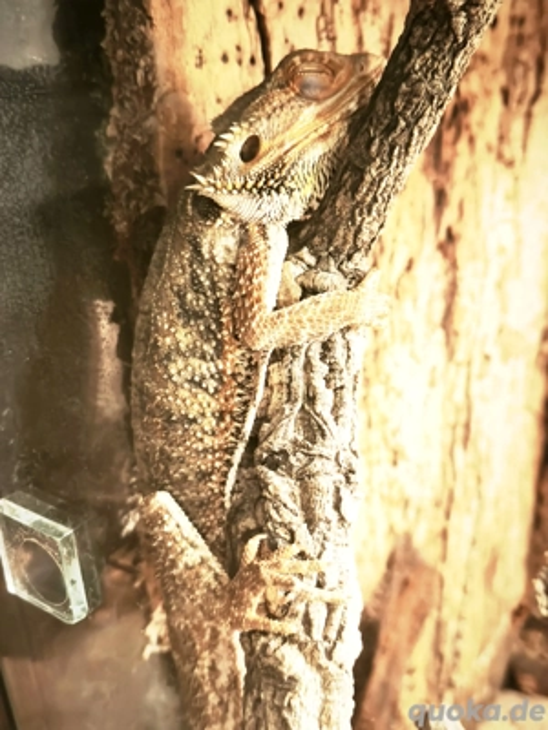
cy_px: 365
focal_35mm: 35
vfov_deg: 52.6
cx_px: 274
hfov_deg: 40.7
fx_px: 739
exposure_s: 1/50
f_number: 1.7
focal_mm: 5.35
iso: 320
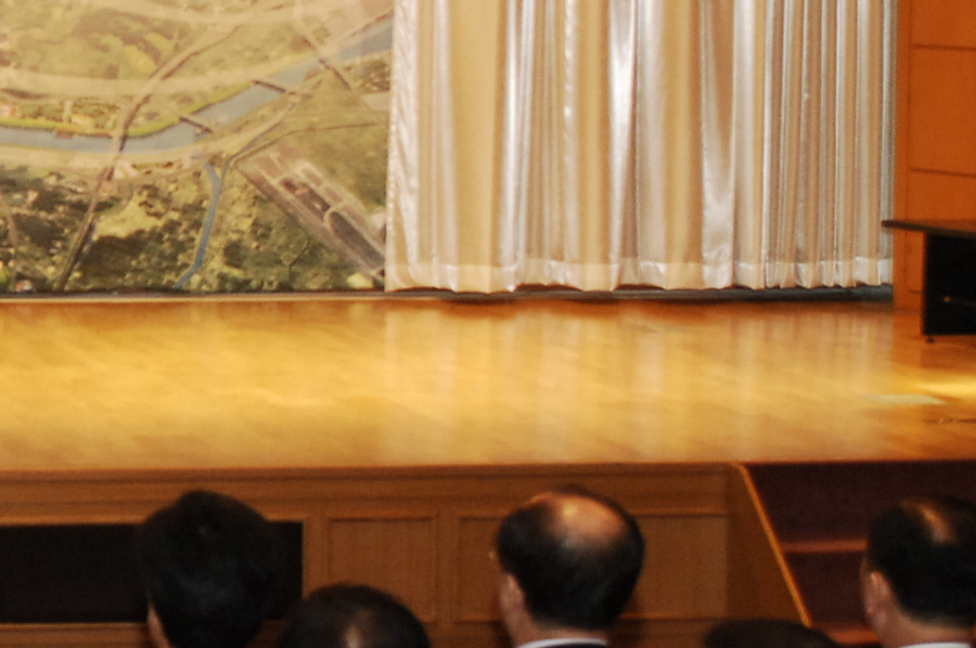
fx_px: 4062
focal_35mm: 150
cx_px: -369
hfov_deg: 13.1
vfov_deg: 9.1
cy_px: 233
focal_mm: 28
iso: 640
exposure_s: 1/60
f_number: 4.5
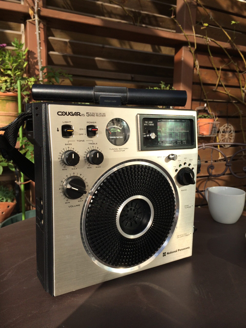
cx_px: 123
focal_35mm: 30
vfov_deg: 60.0
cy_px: 164
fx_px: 284
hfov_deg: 46.8
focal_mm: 4.12
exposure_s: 1/1466
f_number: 2.2
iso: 32
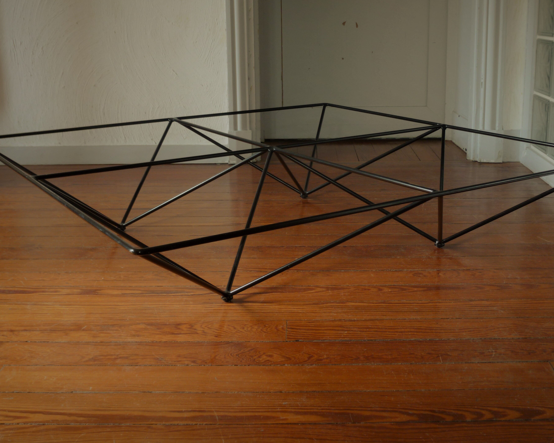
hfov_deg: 41.1
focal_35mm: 45
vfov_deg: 33.4
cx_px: 317
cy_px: 192
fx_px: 738
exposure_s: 1/20
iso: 100
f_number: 3.6
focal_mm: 6.5
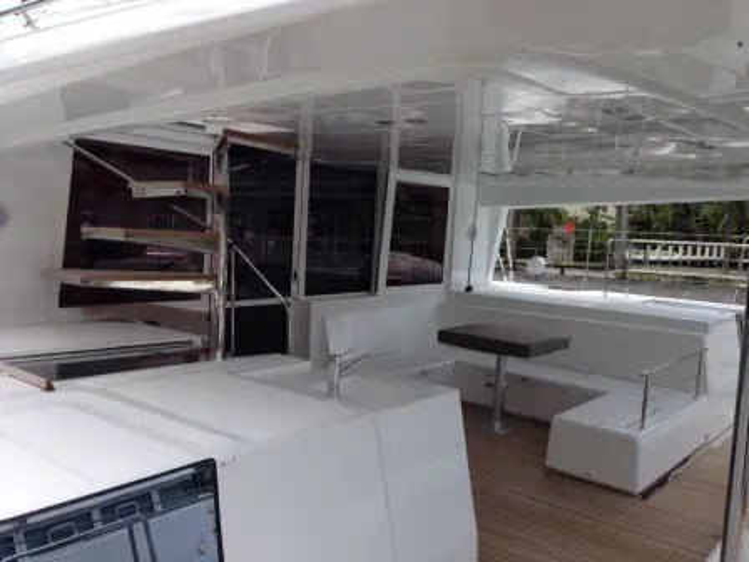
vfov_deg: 42.9
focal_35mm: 33
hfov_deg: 55.4
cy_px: 281
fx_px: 714
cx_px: 374
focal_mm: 4.12
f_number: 2.4
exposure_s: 1/985
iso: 50
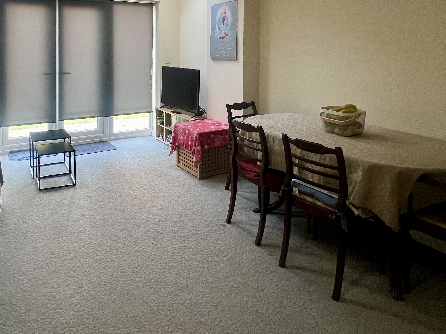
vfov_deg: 50.5
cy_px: 53
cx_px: 160
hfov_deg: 68.0
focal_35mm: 25
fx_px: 322
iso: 160
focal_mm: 1.57
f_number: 1.8
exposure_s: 1/50
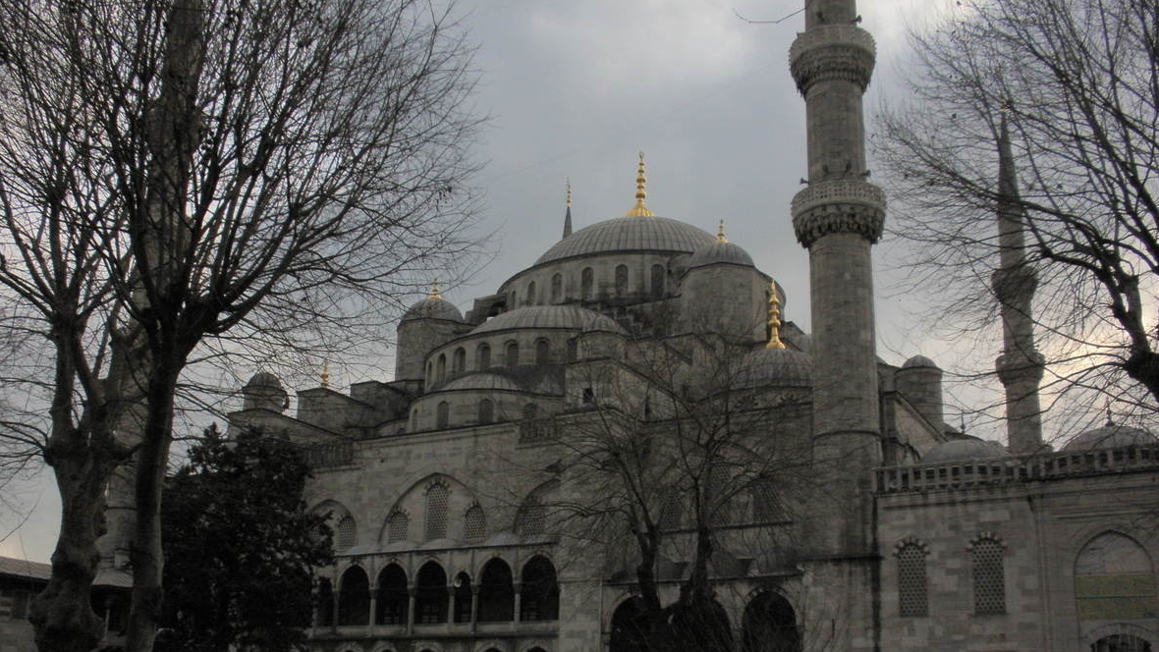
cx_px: 587
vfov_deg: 28.9
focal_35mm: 41
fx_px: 1260
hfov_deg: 49.4
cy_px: 422
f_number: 10
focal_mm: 6.6
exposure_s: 1/125
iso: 64
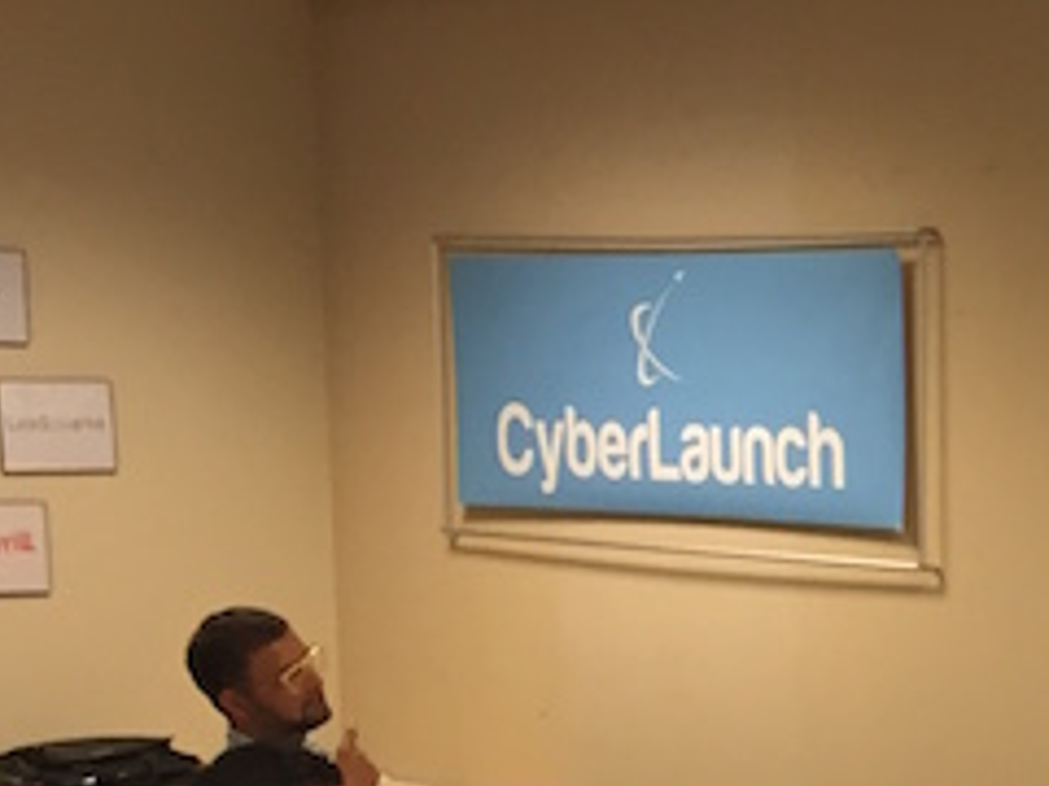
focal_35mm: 121
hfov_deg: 14.9
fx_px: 3667
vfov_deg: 11.8
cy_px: 1140
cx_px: 1670
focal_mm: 4.15
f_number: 2.2
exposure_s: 1/30
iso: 80
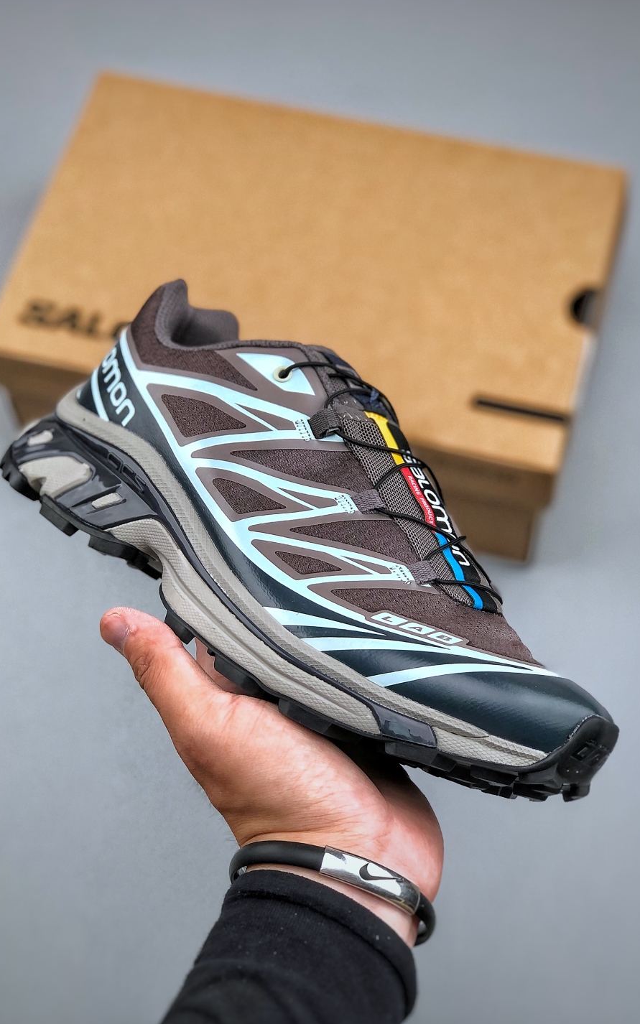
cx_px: 279
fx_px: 1703
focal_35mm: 61
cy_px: 510
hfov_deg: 21.3
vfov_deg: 33.5
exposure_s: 1/50
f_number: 2.8
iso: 32
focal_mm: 6.6
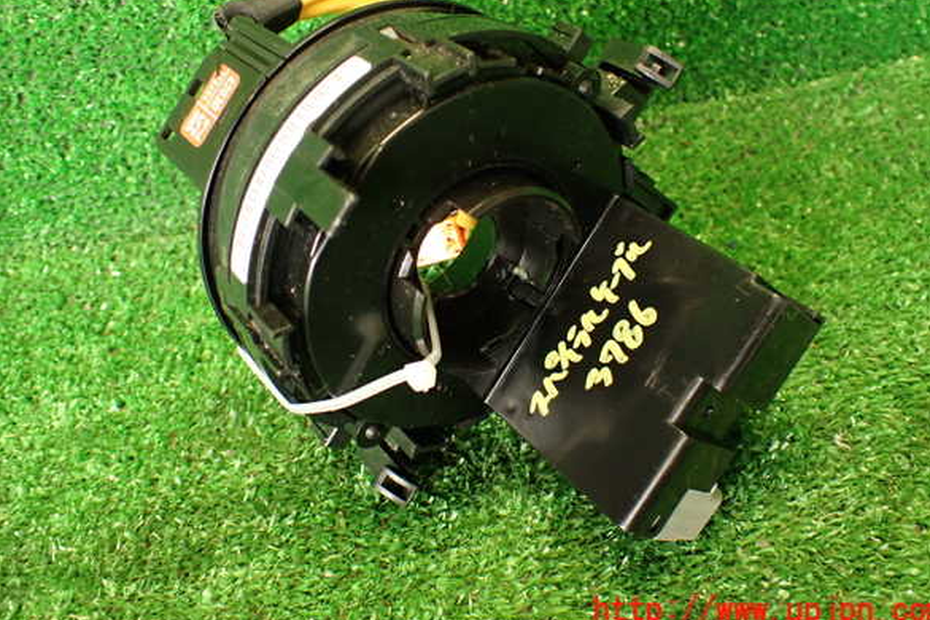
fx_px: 827
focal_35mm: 32
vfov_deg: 41.1
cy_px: 273
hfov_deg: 58.7
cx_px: 475
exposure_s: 1/30
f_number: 2.3
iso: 400
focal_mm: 5.4
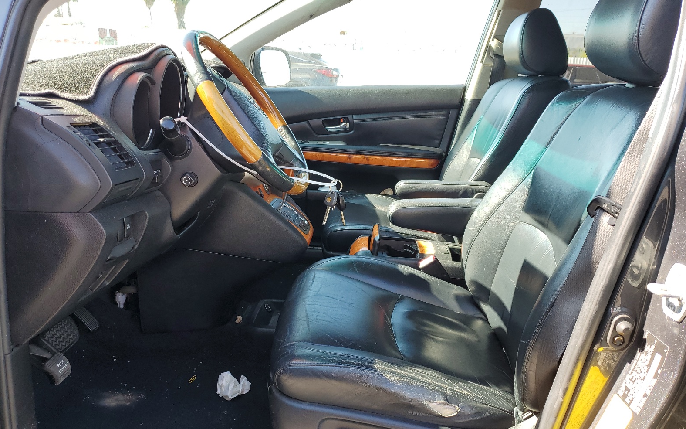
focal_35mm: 28
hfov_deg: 66.5
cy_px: 225
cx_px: 343
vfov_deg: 44.5
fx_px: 523
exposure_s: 1/192
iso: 50
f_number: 1.5
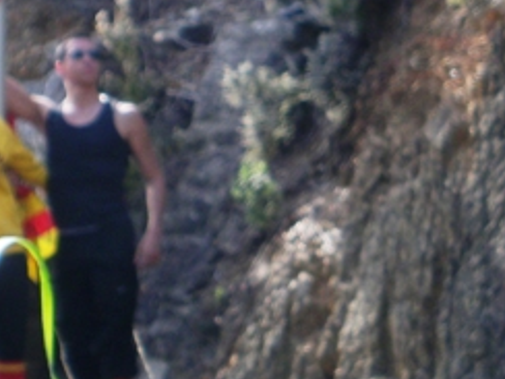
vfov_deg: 11.0
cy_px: 95
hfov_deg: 14.6
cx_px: 391
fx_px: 1955
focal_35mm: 134
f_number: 4.4
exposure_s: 1/125
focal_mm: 9
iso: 64
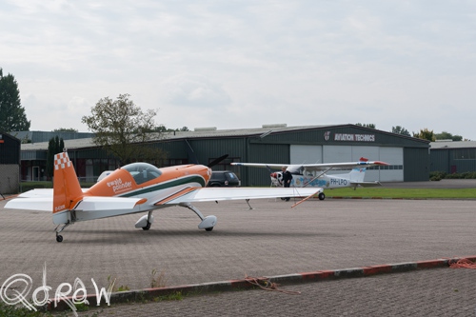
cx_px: 238
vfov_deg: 22.6
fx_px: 793
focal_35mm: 60
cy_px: 158
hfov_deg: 33.4
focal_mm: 40
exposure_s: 1/400
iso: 100
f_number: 8
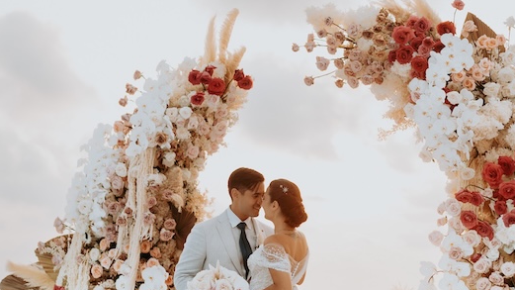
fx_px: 1038
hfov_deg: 27.7
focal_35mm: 76
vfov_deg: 15.7
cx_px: 346
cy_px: 36
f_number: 2
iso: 250
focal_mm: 35
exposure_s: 1/1250
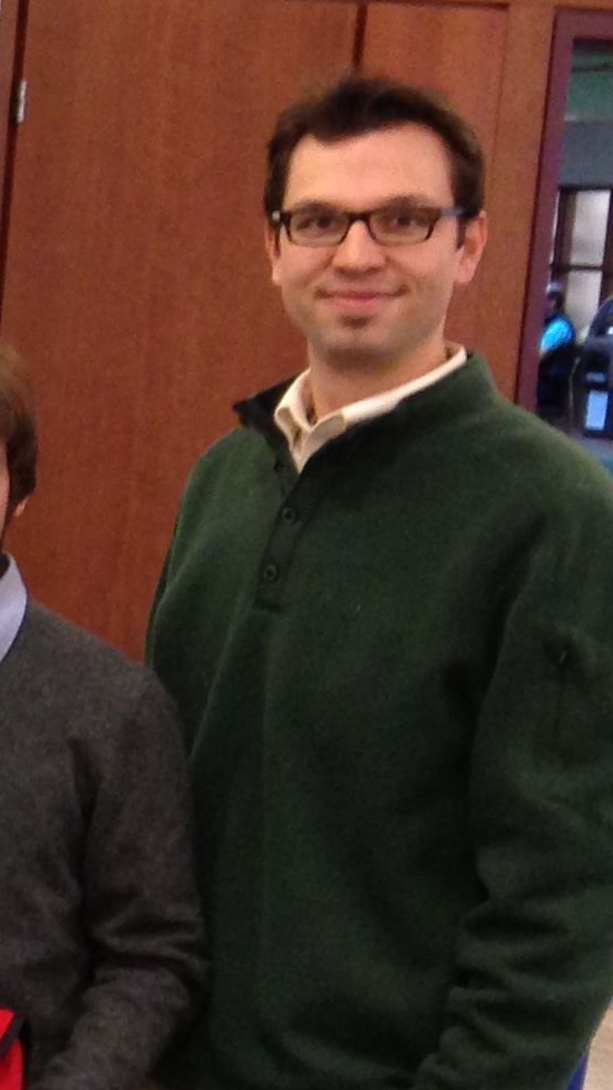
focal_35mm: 120
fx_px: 3468
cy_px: 693
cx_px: -957
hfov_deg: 8.9
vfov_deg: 17.8
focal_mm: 4.13
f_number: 2.4
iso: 160
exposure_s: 1/20
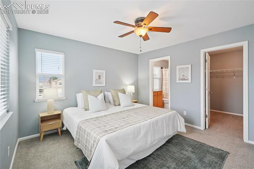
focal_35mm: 15
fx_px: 106
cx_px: 127
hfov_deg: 100.4
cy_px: 84
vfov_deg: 77.3
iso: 800
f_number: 8
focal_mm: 10
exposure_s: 1/8
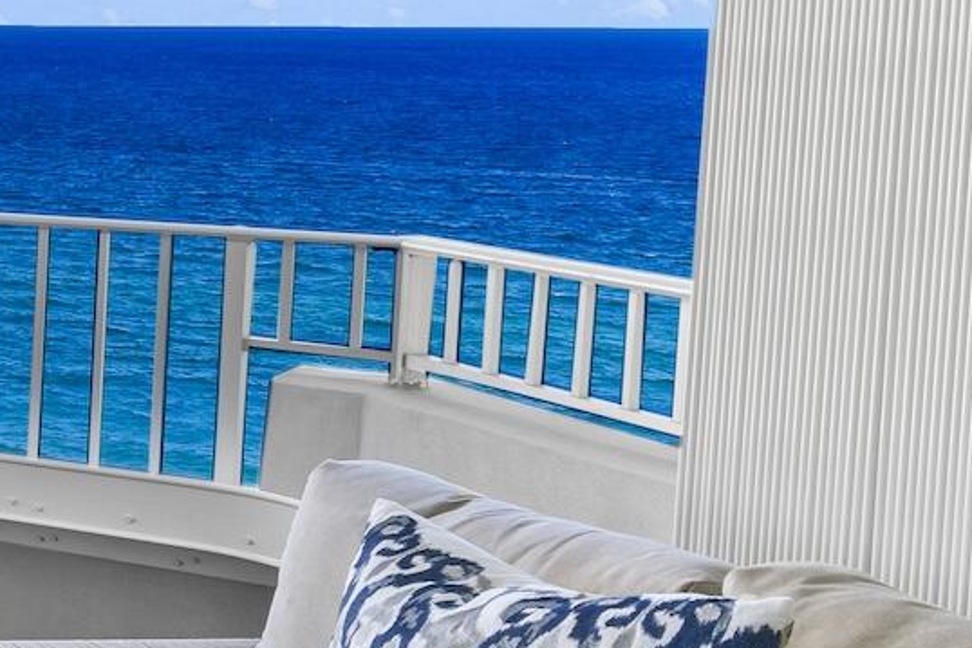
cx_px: -827
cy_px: 226
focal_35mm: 77
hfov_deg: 19.2
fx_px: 2079
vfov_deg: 17.7
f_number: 8
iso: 200
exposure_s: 1/30
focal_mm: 18
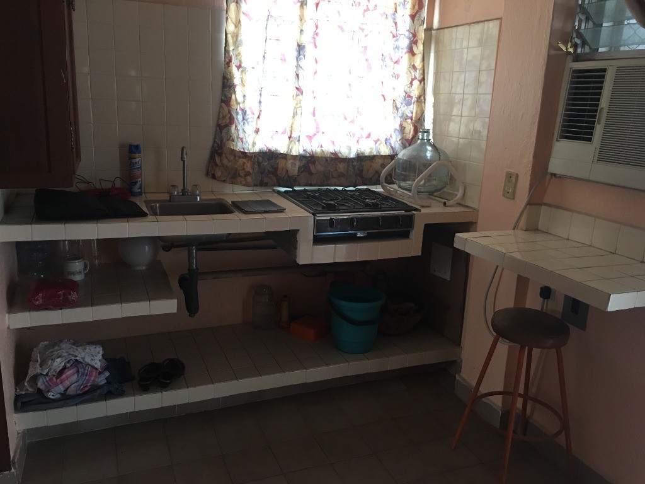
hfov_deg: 61.7
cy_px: 242
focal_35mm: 29
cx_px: 322
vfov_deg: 48.2
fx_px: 540
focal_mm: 4.15
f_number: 2.2
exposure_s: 1/15
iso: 80
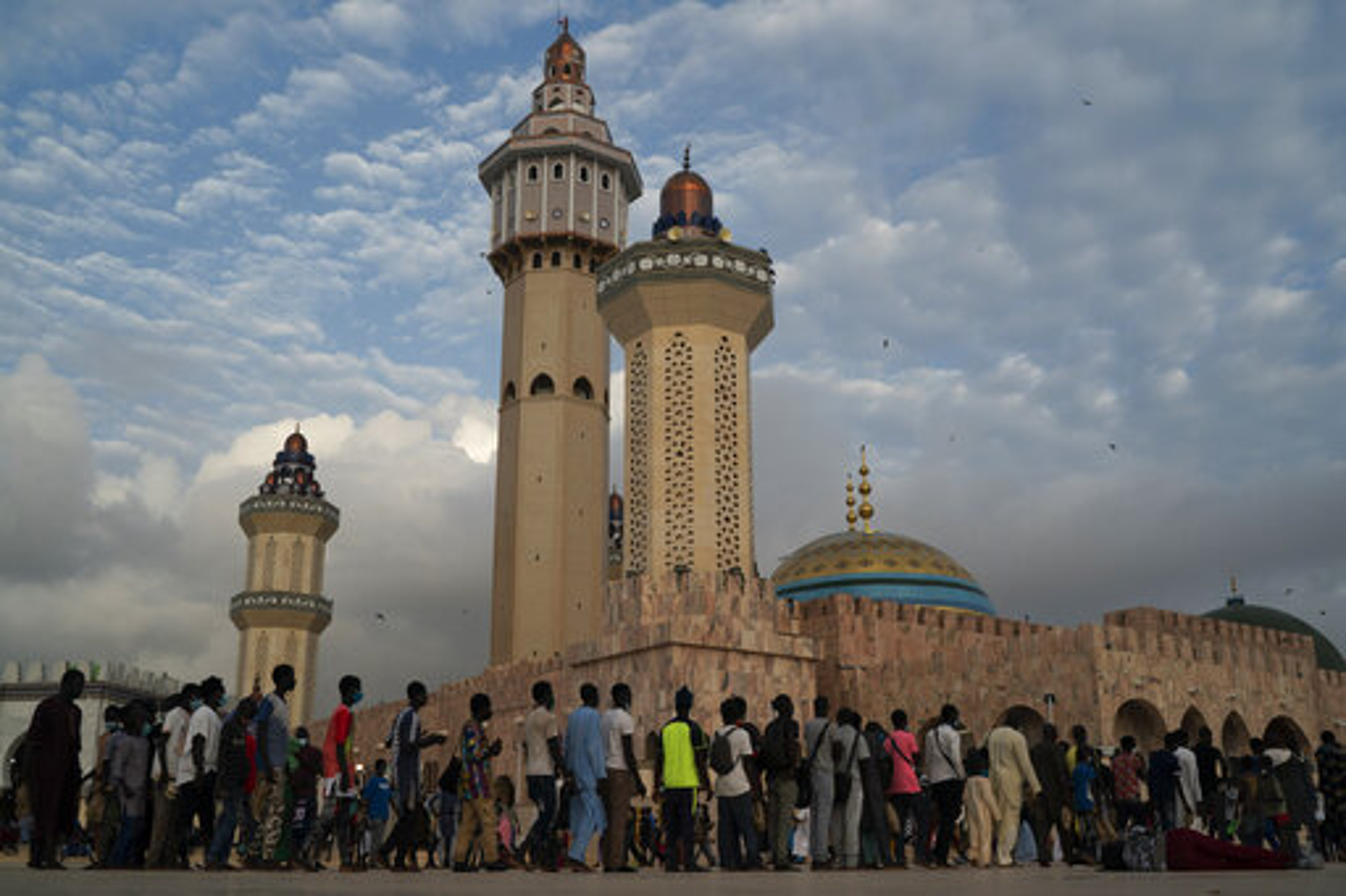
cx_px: 673
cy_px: 448
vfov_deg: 37.8
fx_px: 1308
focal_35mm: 35
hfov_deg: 54.4
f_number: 6.3
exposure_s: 1/1000
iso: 400
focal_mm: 35
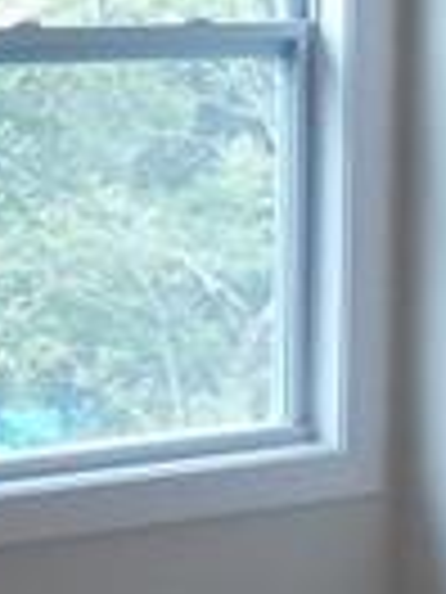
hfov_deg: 9.1
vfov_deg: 12.1
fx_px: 2800
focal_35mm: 163
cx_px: 5
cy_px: 270
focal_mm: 4
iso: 80
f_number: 2.7
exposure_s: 1/50
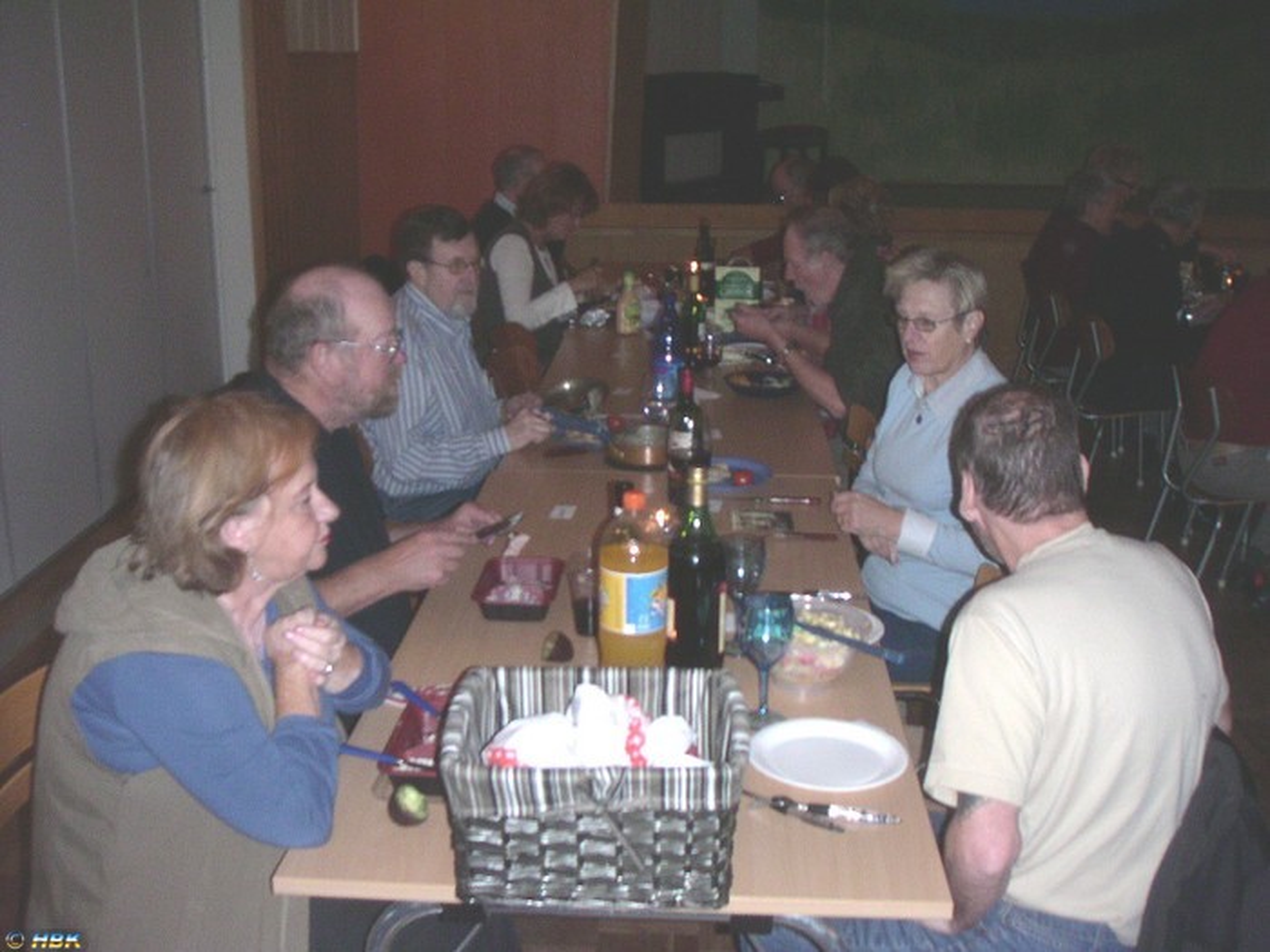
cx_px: 635
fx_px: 1394
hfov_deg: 49.0
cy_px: 476
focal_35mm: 38
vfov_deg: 37.7
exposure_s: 1/50
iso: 160
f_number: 2.8
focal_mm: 6
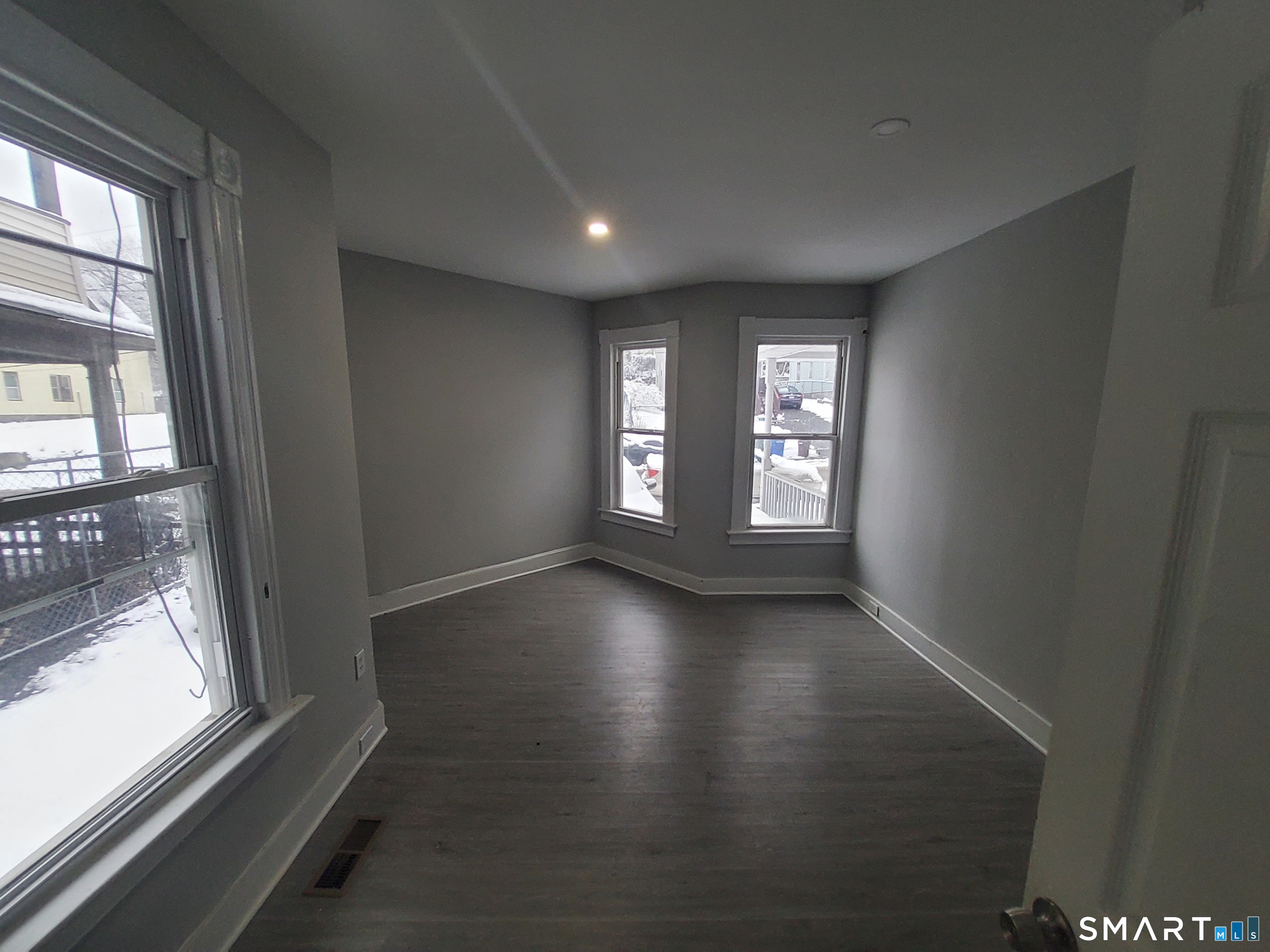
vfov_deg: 89.9
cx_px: 635
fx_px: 477
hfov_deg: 106.2
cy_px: 476
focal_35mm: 13
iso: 160
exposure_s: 1/60
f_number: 2.2
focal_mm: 1.13
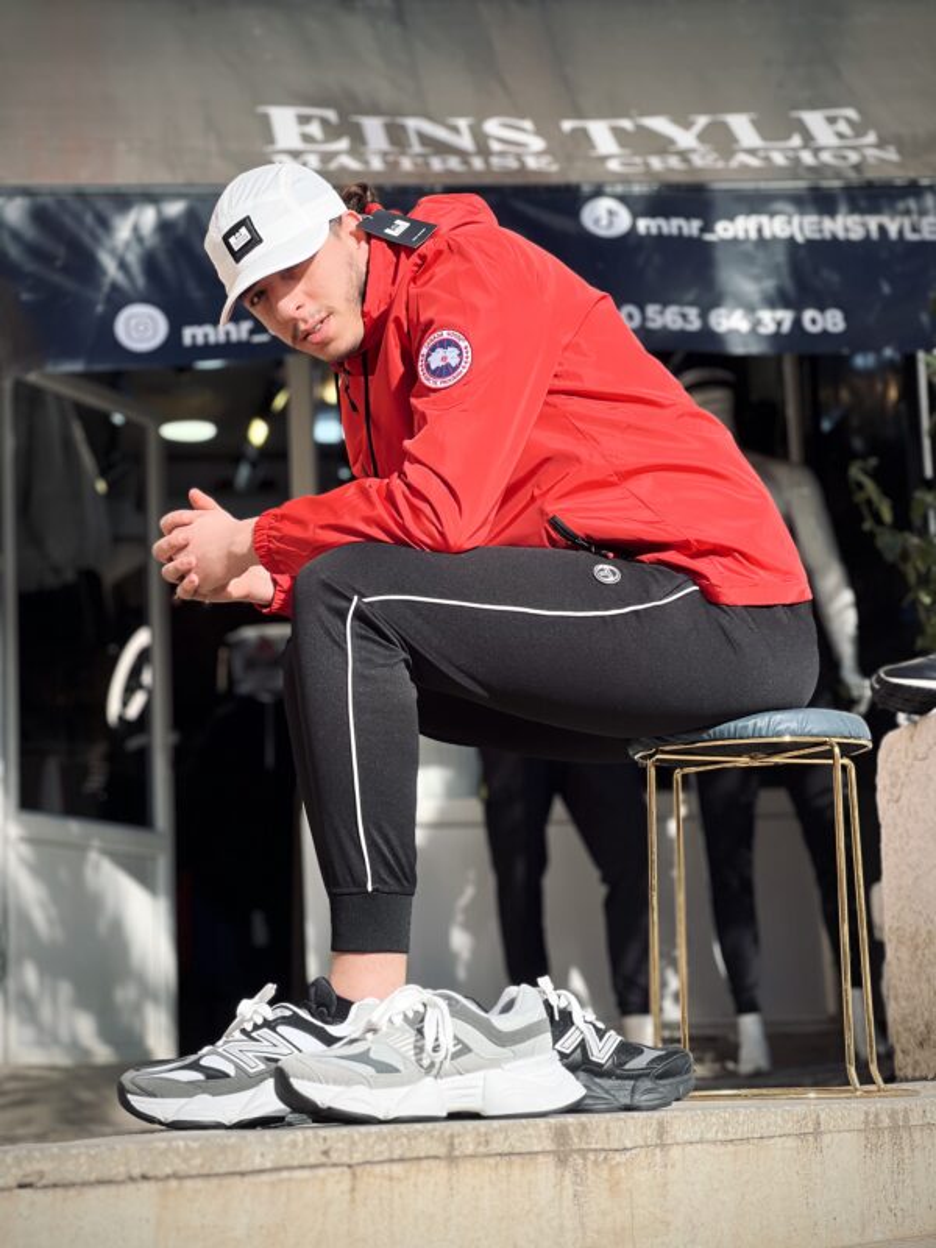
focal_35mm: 77
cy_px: 624
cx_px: 468
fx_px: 2776
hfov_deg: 19.1
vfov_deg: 25.3
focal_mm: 9
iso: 32
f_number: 2.8
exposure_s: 1/521
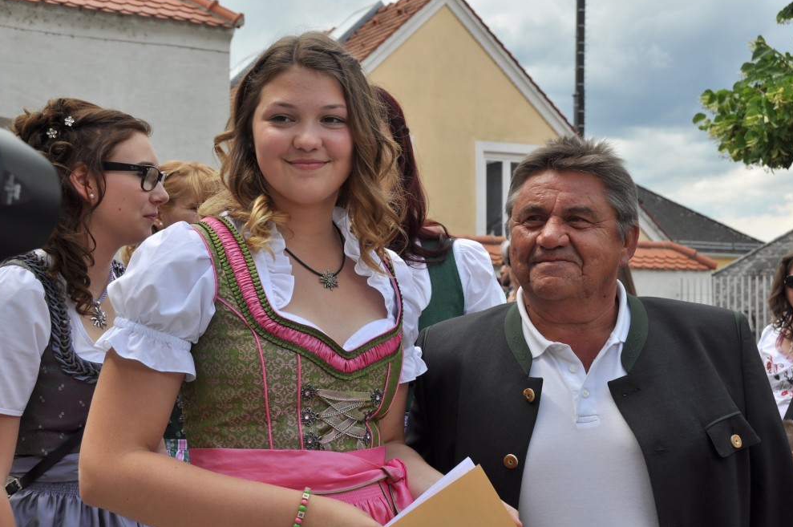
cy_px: 263
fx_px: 1298
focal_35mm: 59
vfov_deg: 22.9
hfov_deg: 34.0
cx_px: 404
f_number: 8
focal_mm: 38
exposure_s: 1/250
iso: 200
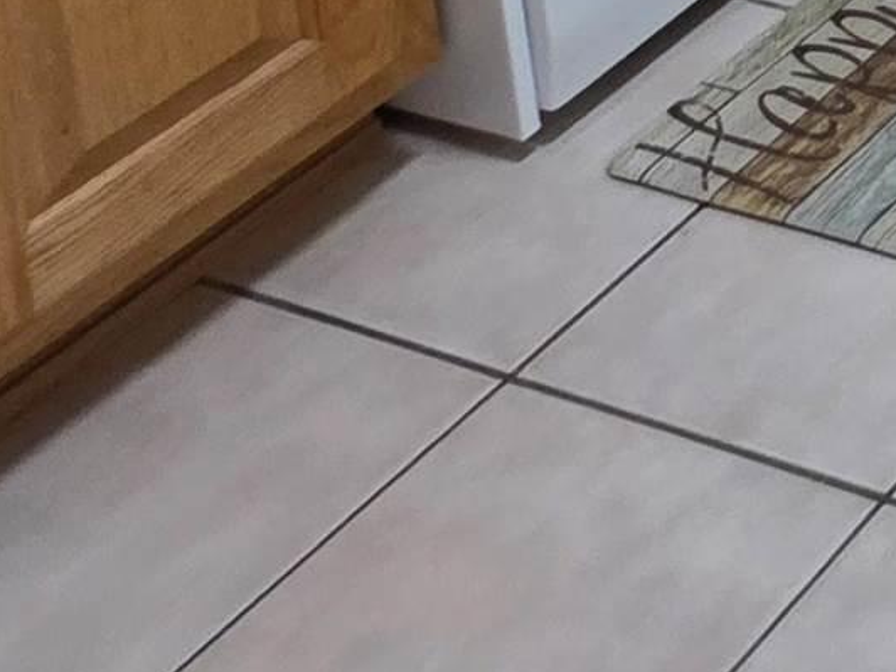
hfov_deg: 15.7
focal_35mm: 75
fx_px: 1941
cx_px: 2068
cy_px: -1258
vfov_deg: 11.9
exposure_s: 1/60
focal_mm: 2.2
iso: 200
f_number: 1.9
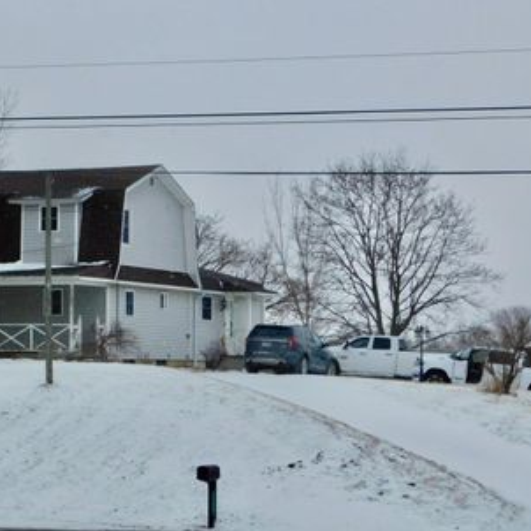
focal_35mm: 104
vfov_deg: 16.7
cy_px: 215
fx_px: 1805
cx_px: 125
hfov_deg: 16.6
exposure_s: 1/1000
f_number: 4.3
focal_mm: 12.6
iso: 125
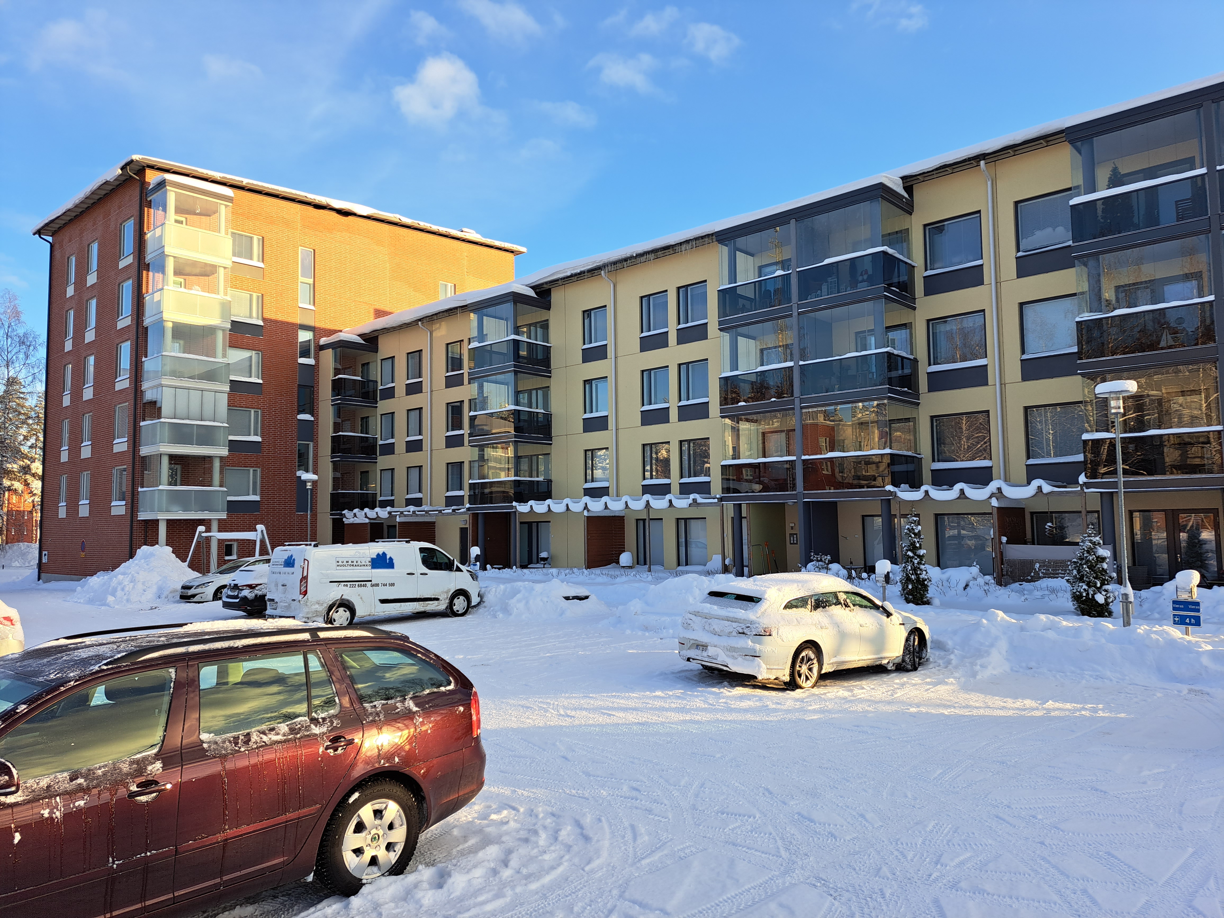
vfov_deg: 56.8
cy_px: 459
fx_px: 849
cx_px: 612
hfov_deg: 71.6
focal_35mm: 24
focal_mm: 5.23
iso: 50
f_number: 1.8
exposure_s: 1/534
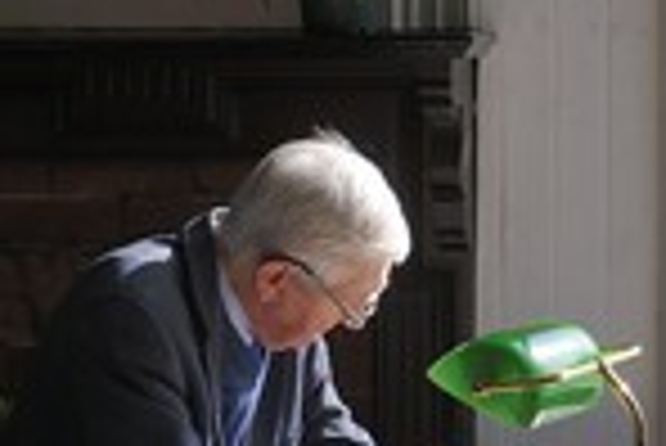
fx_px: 2630
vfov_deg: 9.7
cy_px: 149
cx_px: 585
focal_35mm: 142
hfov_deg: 14.3
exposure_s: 1/100
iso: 400
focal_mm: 50
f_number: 9
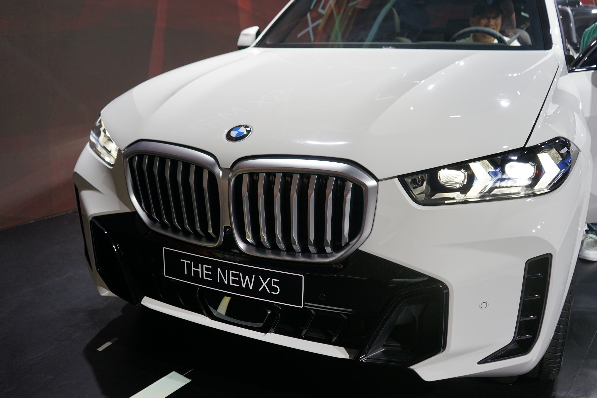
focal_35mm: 32
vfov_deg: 41.1
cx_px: 298
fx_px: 531
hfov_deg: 58.7
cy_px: 199
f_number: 4.5
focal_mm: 32
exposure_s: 1/125
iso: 400
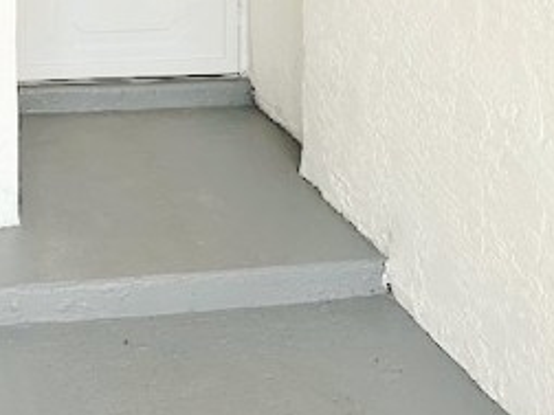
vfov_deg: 22.3
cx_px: 15
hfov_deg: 31.5
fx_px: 912
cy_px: -162
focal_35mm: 57
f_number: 2.2
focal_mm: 2.22
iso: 40
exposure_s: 1/284
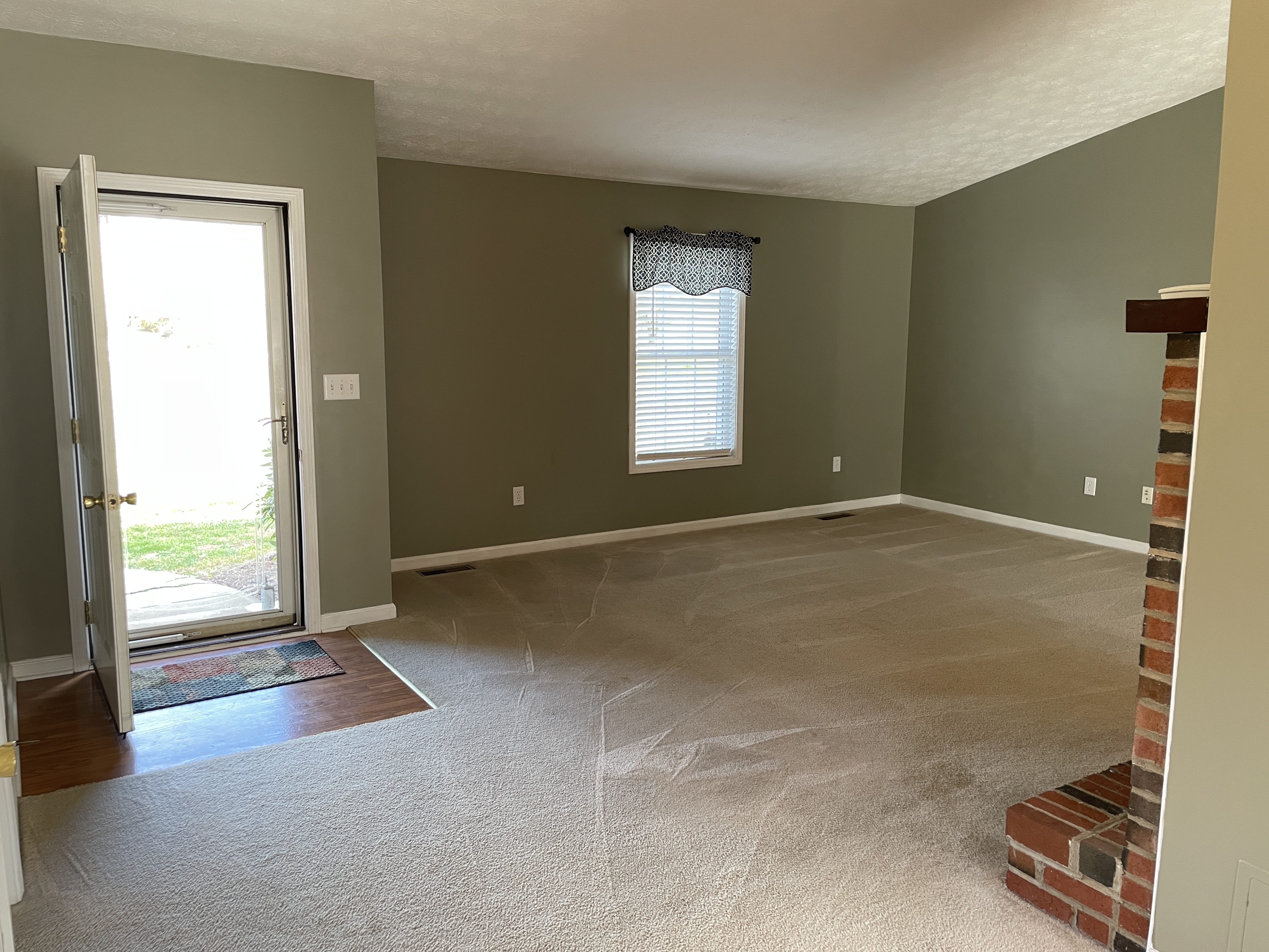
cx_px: 634
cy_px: 476
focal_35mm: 26
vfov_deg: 53.1
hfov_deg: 67.3
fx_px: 953
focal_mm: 4.2
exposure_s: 1/60
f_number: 1.6
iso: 80
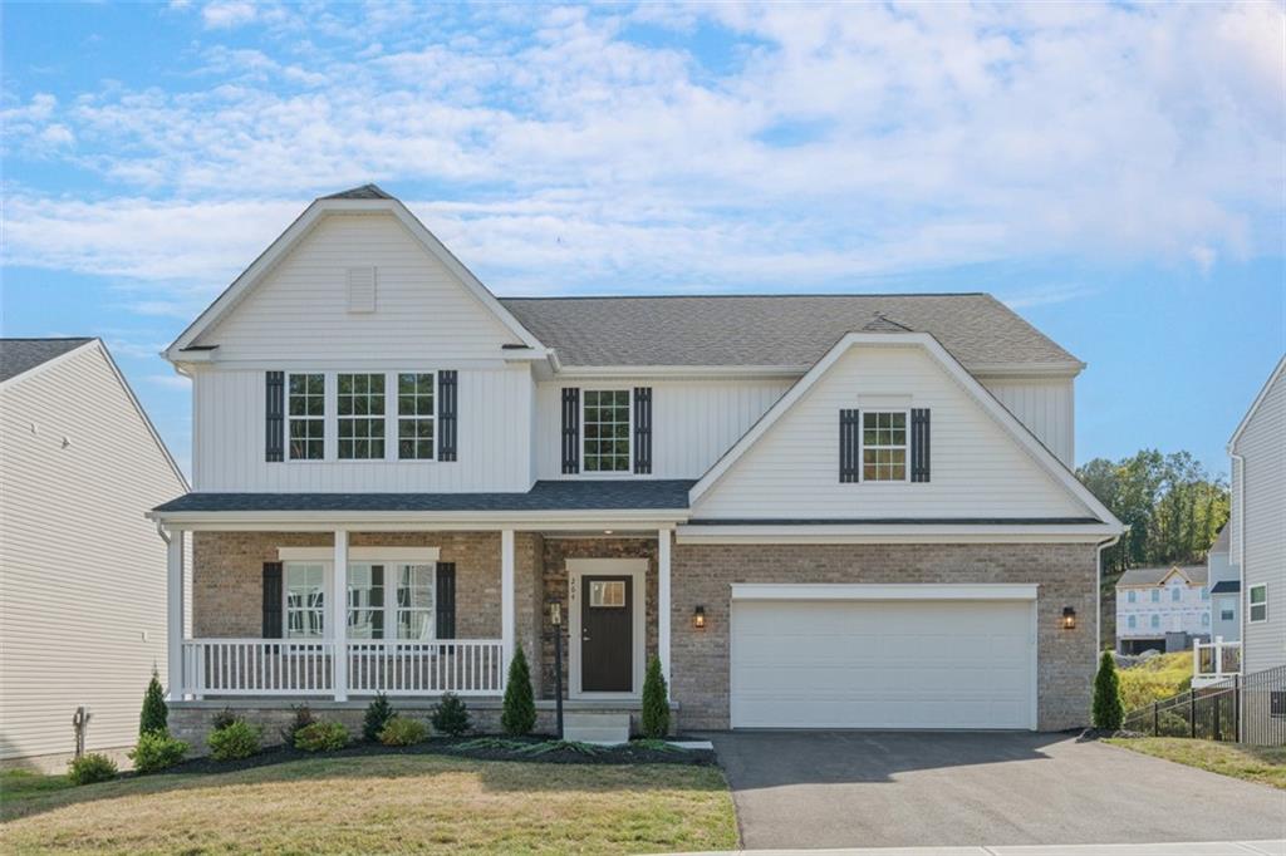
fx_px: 1178
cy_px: 428
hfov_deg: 57.2
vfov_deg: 39.9
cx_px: 643
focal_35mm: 33
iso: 400
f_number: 8
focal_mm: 33
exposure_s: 1/250
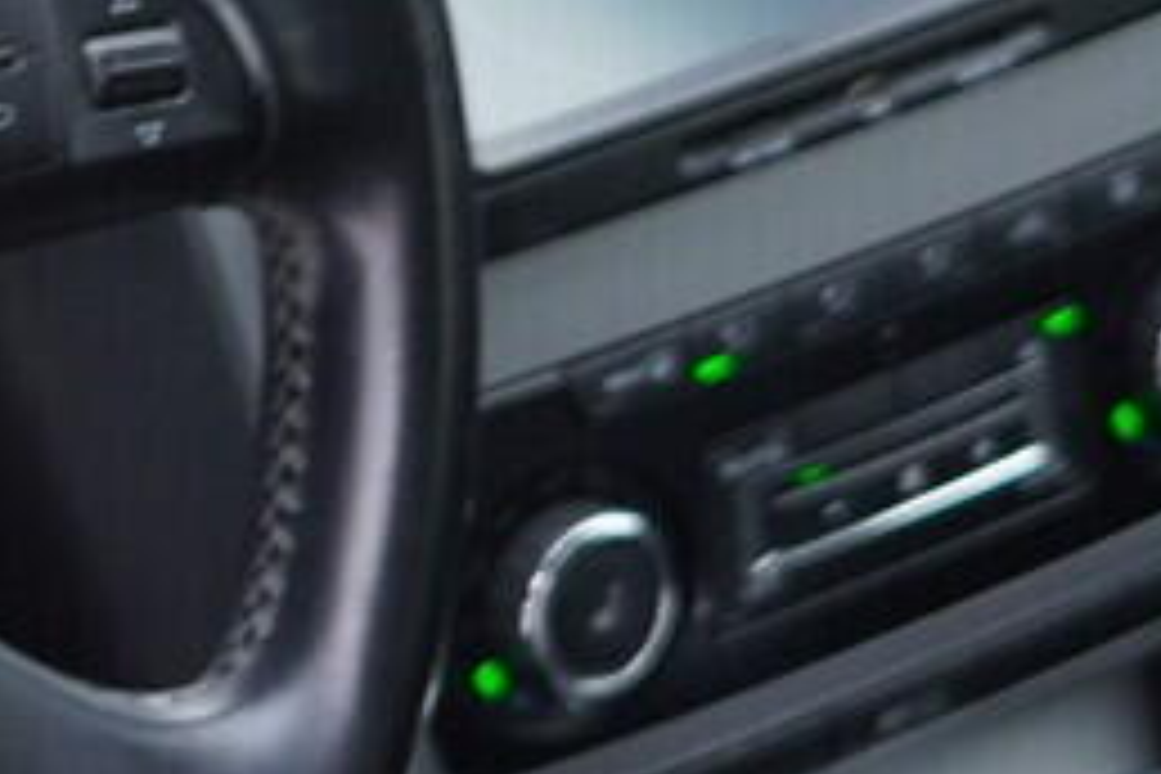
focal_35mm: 201
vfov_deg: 6.8
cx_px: -297
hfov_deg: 10.1
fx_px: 6482
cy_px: 428
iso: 250
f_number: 2.8
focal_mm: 24
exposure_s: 1/40
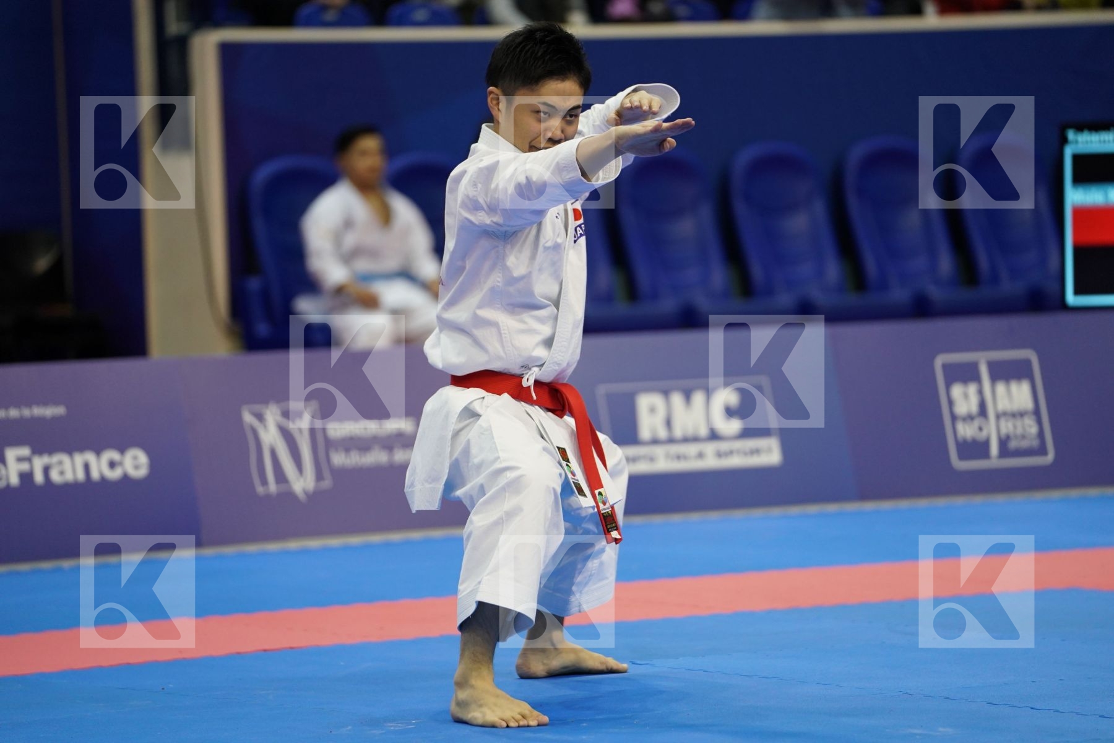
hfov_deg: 11.1
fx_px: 5755
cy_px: 372
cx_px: 557
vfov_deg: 7.4
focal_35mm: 186
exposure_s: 1/500
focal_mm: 186
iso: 1600
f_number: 2.8
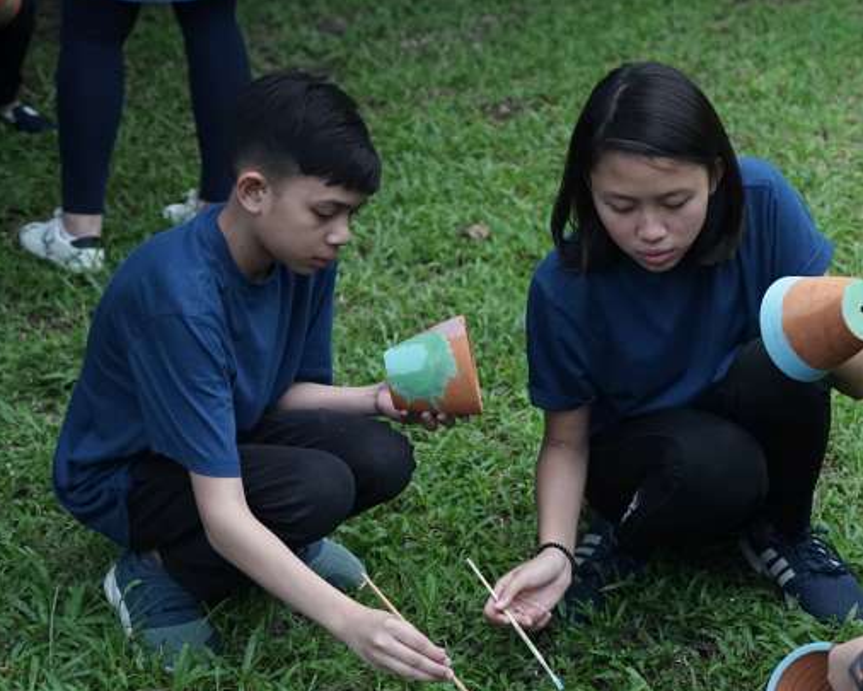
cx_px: 646
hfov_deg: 21.3
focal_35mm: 89
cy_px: 414
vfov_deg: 17.3
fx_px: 2274
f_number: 4
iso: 2000
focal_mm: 60
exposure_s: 1/125
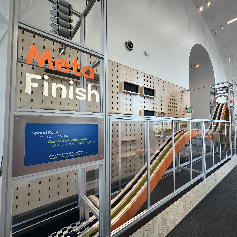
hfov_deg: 82.9
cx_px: 143
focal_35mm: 17
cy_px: 119
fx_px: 132
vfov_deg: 84.0
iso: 64
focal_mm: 2.22
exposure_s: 1/105
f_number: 2.2
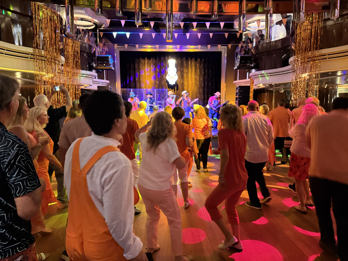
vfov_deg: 56.8
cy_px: 130
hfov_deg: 71.6
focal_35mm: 24
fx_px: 241
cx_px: 174
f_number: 1.78
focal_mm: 6.76
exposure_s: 1/30
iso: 1250
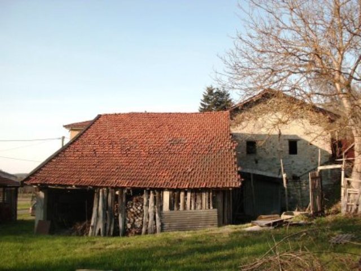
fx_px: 375
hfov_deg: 51.4
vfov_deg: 39.7
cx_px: 180
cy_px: 136
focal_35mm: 36
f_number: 7.3
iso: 200
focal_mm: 6.3
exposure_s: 1/200
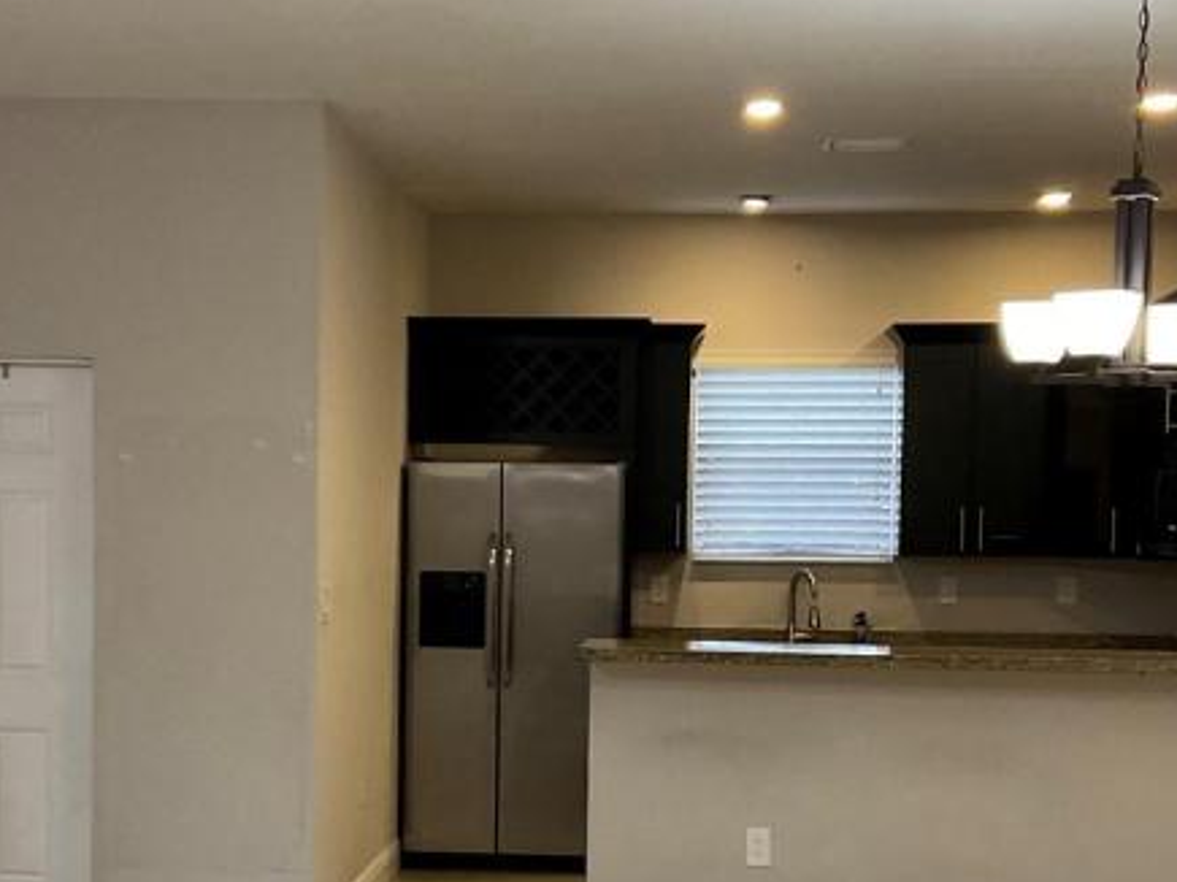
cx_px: 487
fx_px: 2176
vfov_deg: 22.7
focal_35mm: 64
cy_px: 671
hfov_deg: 30.2
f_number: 1.8
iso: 160
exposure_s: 1/60
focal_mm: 3
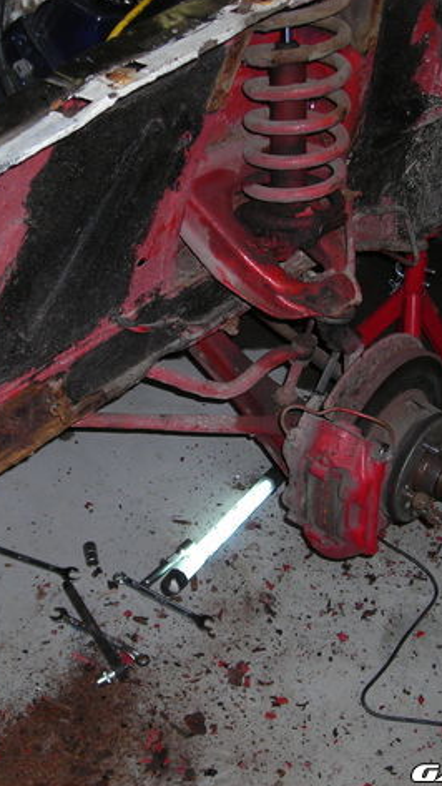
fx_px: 1167
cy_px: 391
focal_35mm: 56
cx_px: 165
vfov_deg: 37.2
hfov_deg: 21.4
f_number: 3.2
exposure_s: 1/60.1
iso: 76
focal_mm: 6.3
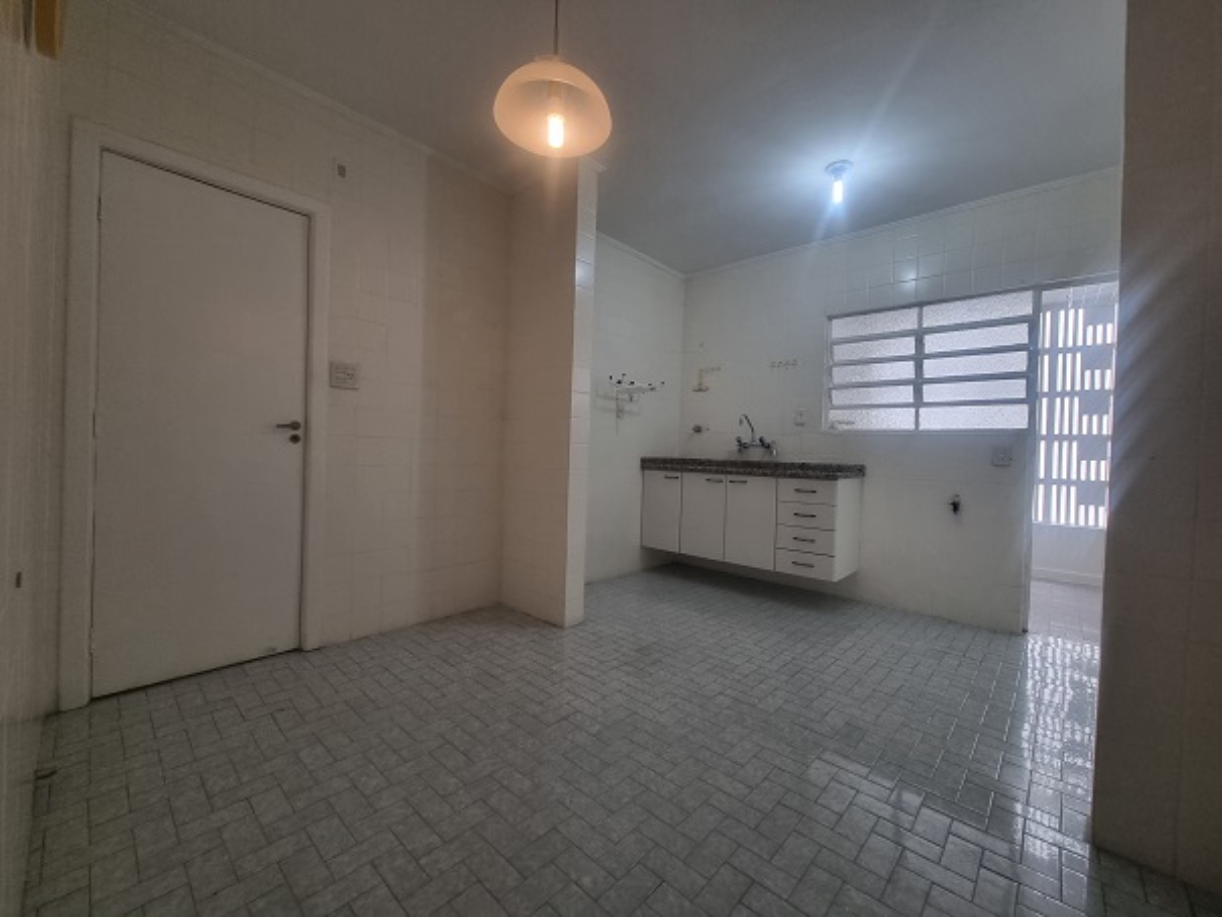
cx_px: 611
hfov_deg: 106.2
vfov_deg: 89.9
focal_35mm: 13
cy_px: 458
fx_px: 459
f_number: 2.2
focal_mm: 2.2
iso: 125
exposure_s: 1/60
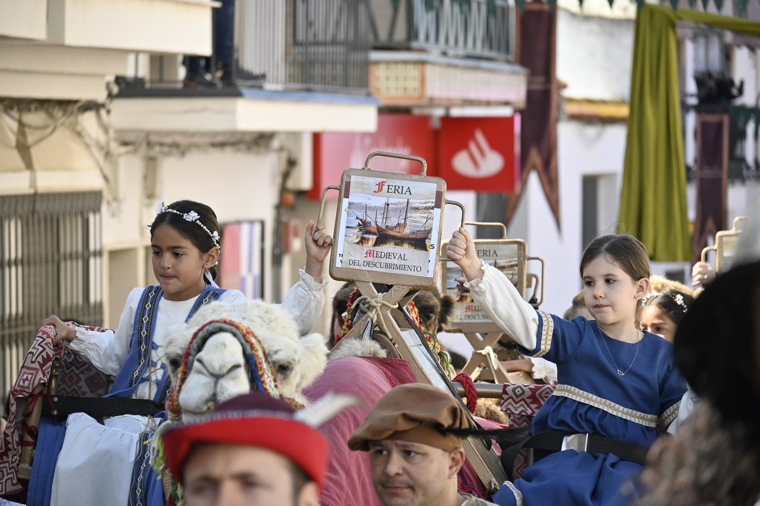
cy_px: 253
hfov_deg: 9.5
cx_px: 380
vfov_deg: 6.3
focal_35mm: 218
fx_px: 4590
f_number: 5.6
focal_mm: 145
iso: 320
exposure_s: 1/500
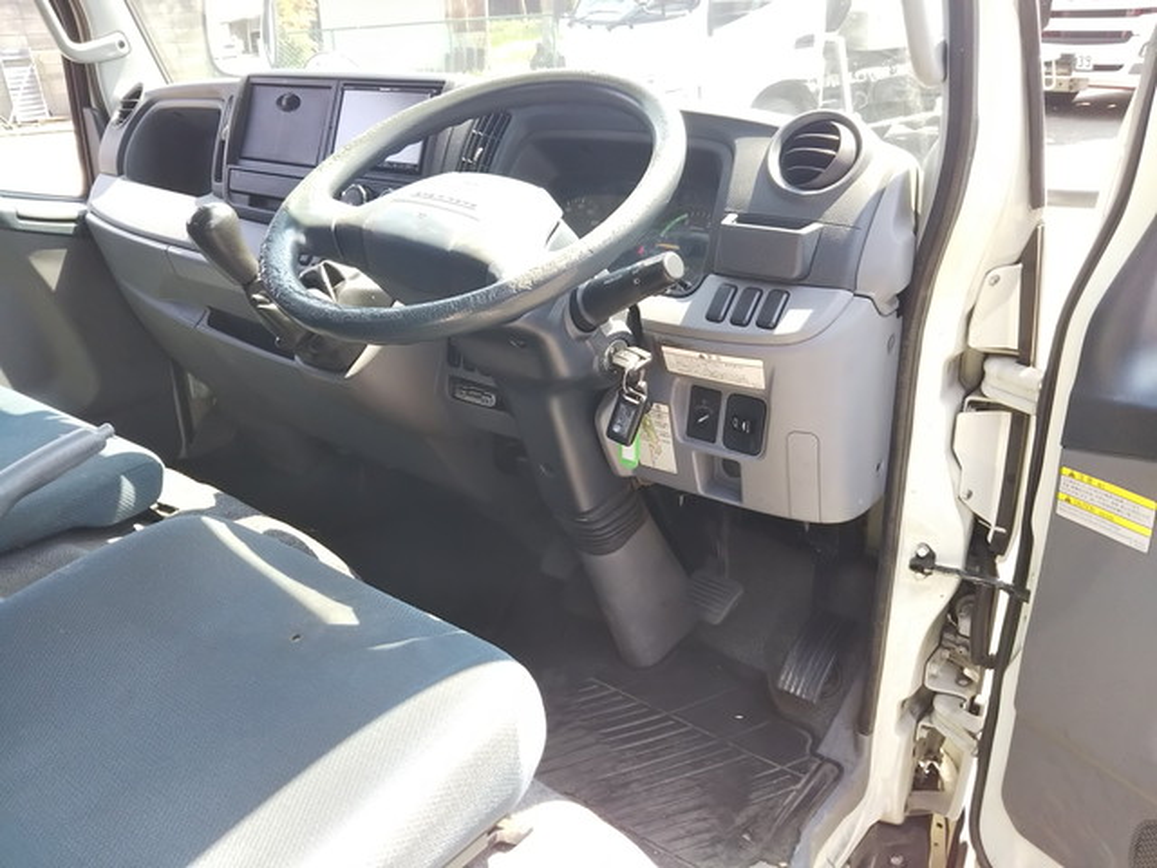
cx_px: 578
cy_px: 434
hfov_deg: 60.0
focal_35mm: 30
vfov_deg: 46.8
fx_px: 1003
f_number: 2.2
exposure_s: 1/120
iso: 32
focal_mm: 4
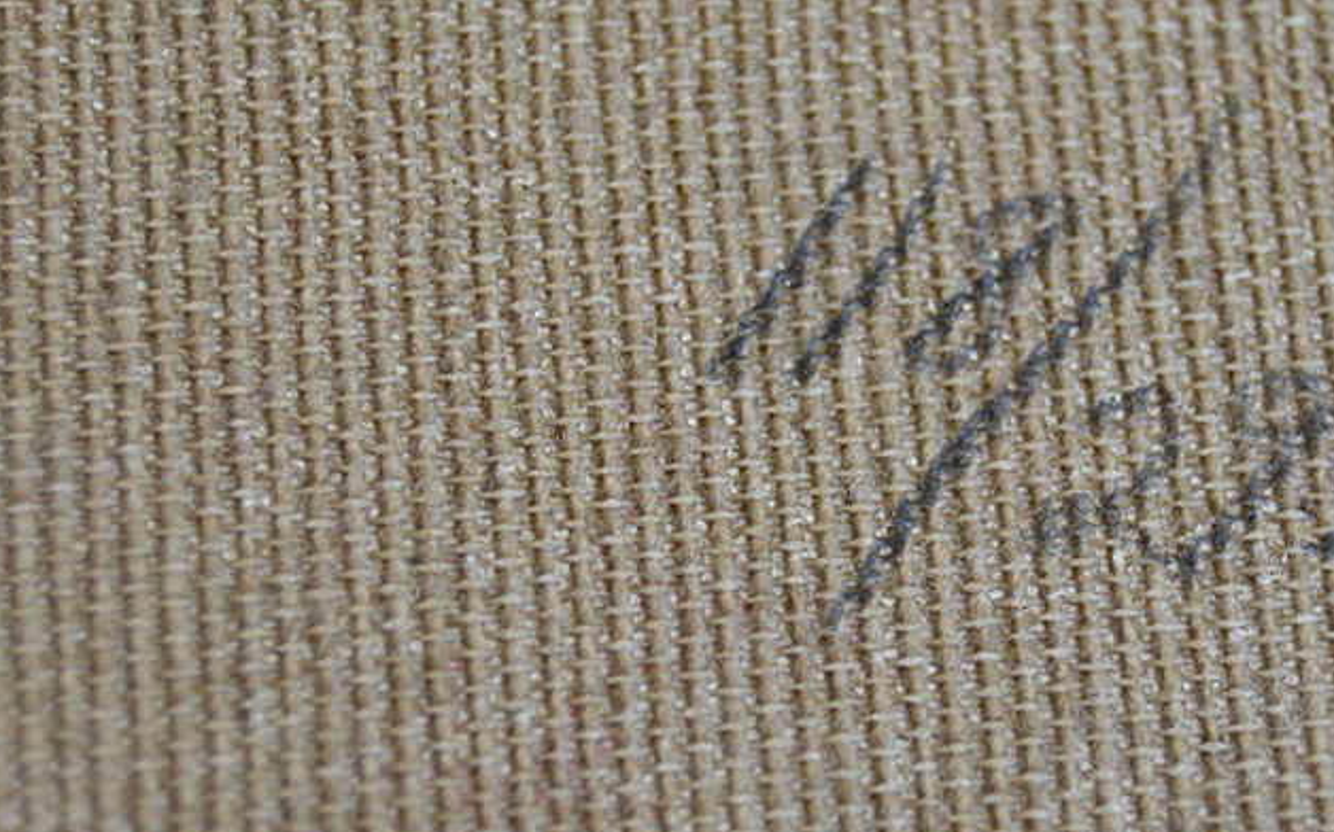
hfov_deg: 15.6
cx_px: 918
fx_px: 4863
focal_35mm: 134
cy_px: 364
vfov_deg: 9.8
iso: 400
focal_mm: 55
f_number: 5.6
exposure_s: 1/60
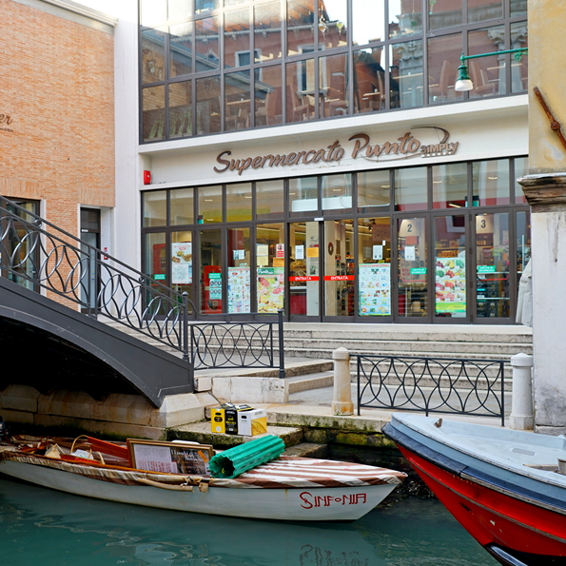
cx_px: 222
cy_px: 283
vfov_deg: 37.6
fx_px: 832
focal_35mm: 45
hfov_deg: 37.4
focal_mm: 35
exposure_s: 1/160
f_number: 4
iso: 250
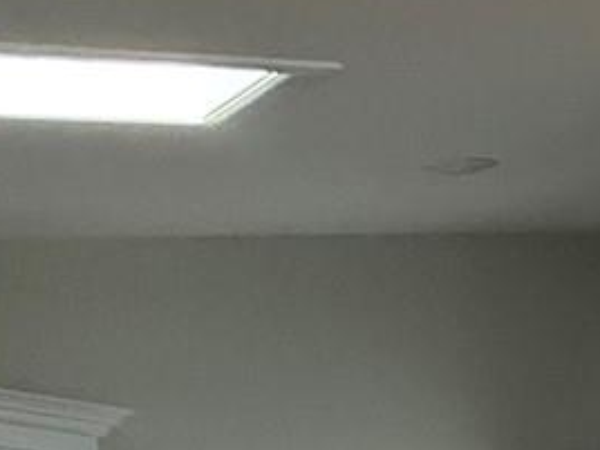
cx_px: 1979
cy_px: 866
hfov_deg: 10.2
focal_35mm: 107
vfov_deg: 12.4
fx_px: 1855
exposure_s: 1/120
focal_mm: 2.22
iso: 200
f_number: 2.2
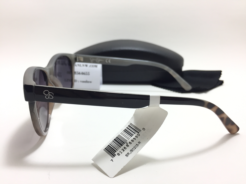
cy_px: 92
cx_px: 123
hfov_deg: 61.7
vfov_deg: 48.2
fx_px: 206
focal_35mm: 29
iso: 50
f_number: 2.2
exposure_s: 1/100
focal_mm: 4.15
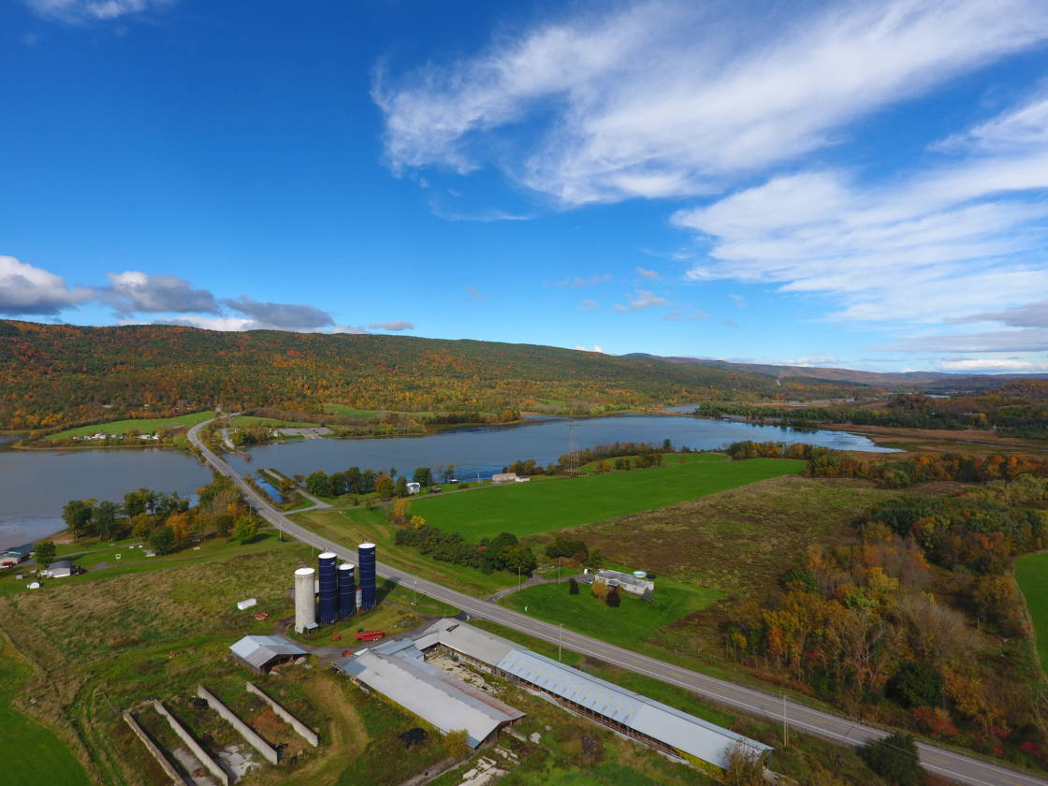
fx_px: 606
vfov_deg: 66.0
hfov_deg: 81.7
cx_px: 524
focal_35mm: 20
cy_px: 393
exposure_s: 1/1058
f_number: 2.8
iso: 100
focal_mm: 3.61
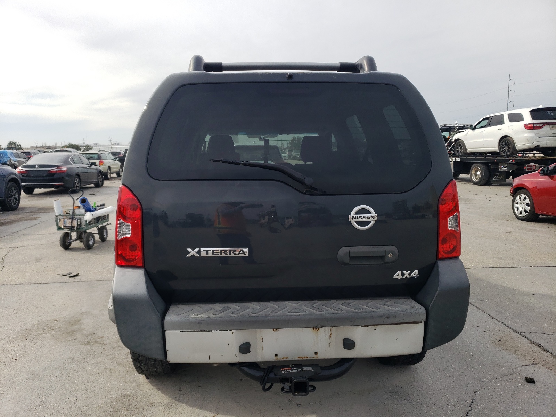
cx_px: 278
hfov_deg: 67.3
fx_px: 418
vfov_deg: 53.1
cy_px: 208
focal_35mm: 26
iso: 50
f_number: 1.5
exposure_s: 1/2500
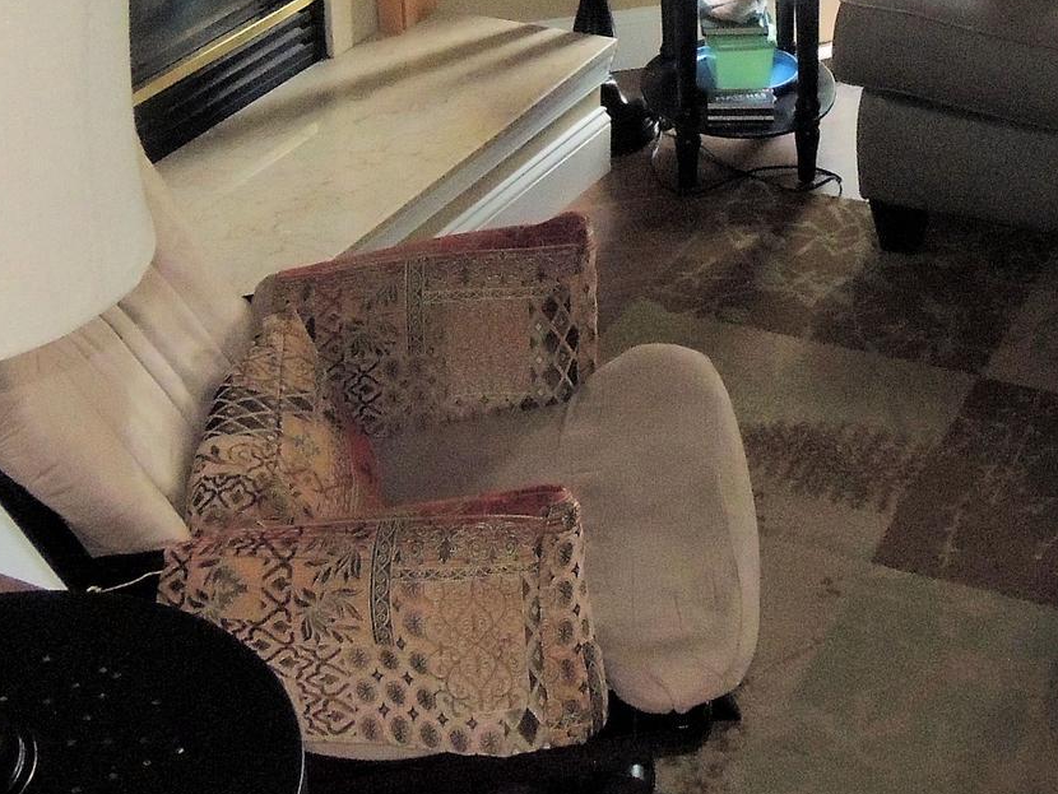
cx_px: 662
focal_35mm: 74
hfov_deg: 26.2
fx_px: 2262
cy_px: -96
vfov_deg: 19.0
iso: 1100
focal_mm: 5.3
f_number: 3.1
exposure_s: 1/125
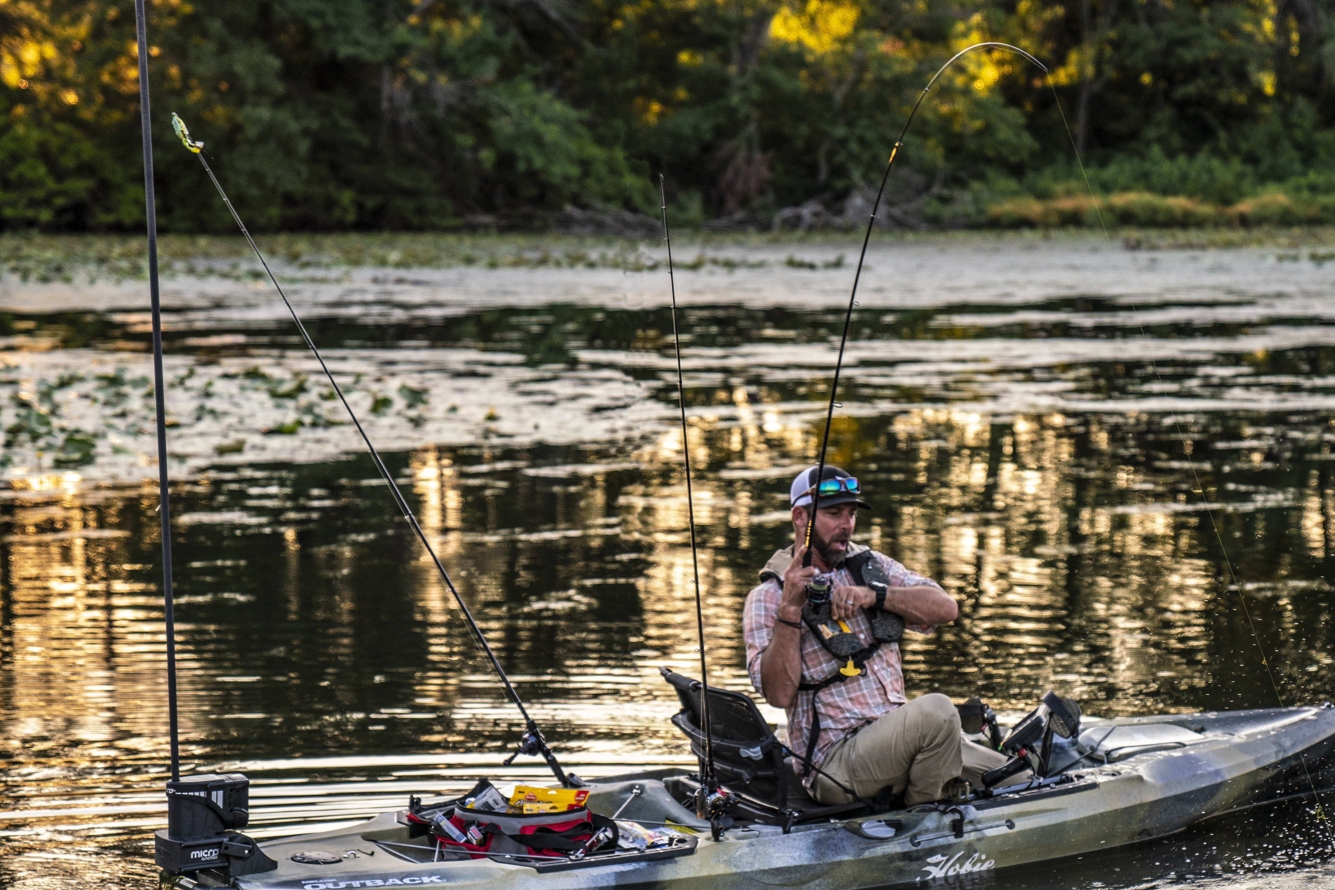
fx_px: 3930
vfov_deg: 12.9
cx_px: 839
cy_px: 673
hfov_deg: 19.2
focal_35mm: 106
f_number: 2.8
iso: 200
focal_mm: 70
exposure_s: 1/500
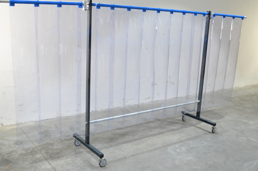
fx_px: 279
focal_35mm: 39
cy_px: 80
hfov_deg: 49.6
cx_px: 125
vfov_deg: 34.0
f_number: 20
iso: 125
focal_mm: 24
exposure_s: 13
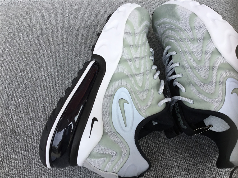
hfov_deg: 58.4
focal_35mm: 31
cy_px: 89
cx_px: 119
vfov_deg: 45.4
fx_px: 213
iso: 25
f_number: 2.4
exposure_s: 1/433
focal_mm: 3.3
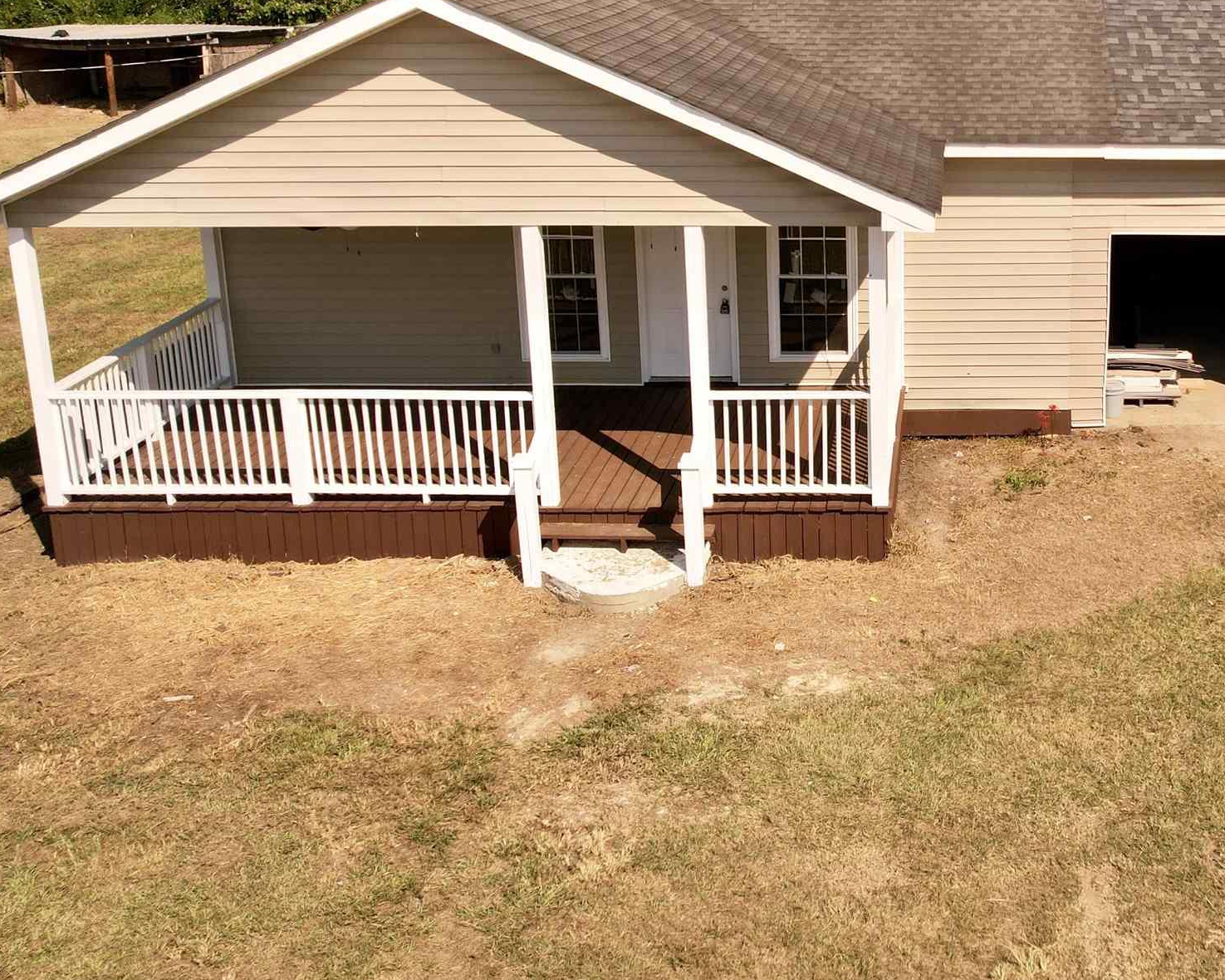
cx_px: 987
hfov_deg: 41.0
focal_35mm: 43
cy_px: 347
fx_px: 1559
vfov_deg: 34.6
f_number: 2.8
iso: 120
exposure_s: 1/3000
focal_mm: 8.38
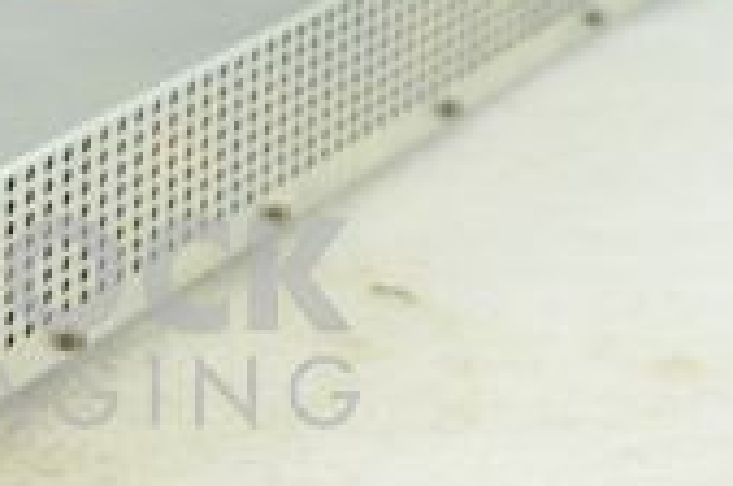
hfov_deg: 11.0
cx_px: -74
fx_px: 3760
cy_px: 323
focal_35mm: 185
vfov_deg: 7.4
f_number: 6.3
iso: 800
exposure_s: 1/125
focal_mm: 52
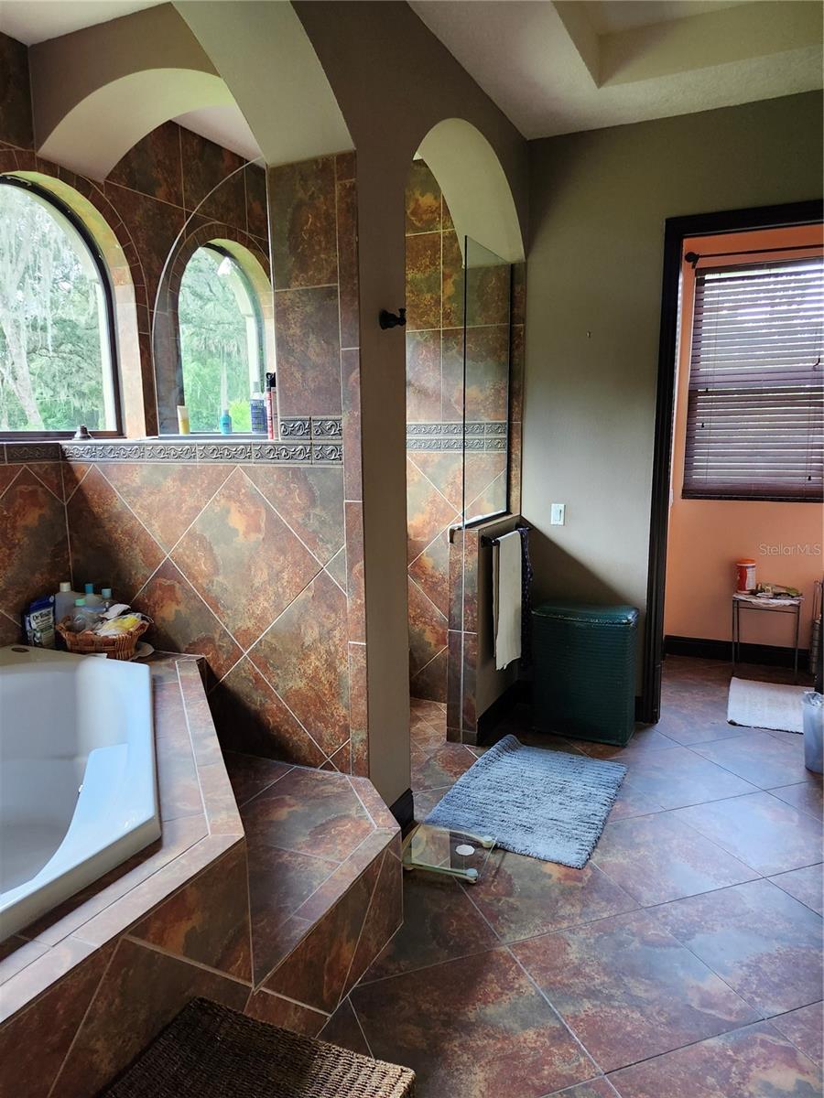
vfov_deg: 73.9
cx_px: 412
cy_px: 549
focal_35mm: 23
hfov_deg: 58.9
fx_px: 730
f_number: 1.8
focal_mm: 5.54
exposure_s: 1/120
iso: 800
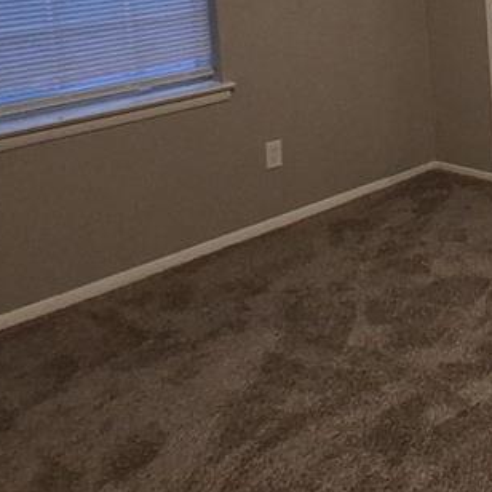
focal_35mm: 50
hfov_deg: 31.6
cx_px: 487
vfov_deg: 30.8
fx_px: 804
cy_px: -30
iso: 320
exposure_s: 1/40
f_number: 2.2
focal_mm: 1.4
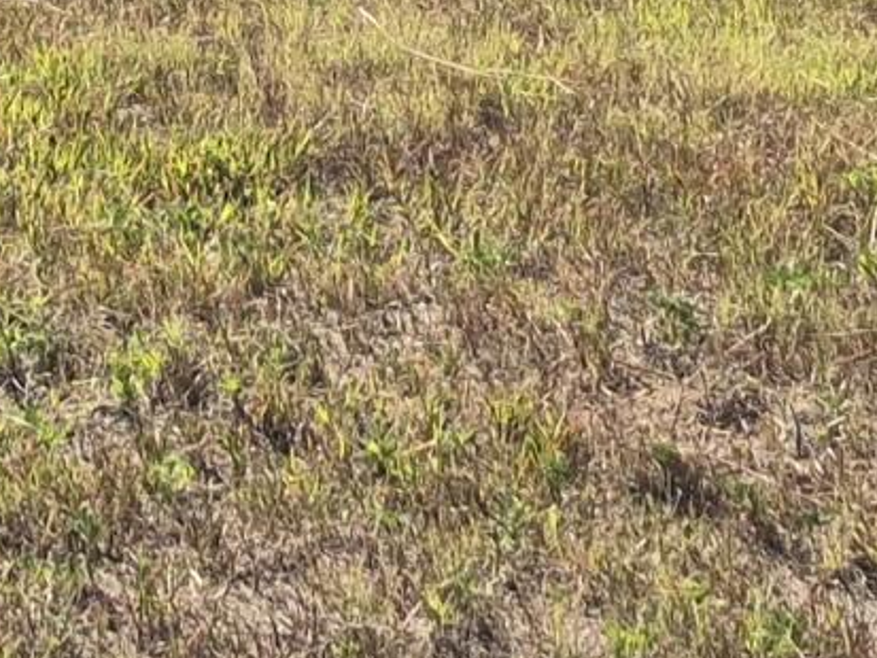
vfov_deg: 7.9
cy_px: -1187
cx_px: -482
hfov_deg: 11.3
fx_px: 4232
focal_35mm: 167
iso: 25
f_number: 1.8
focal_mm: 5.4
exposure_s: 1/1964
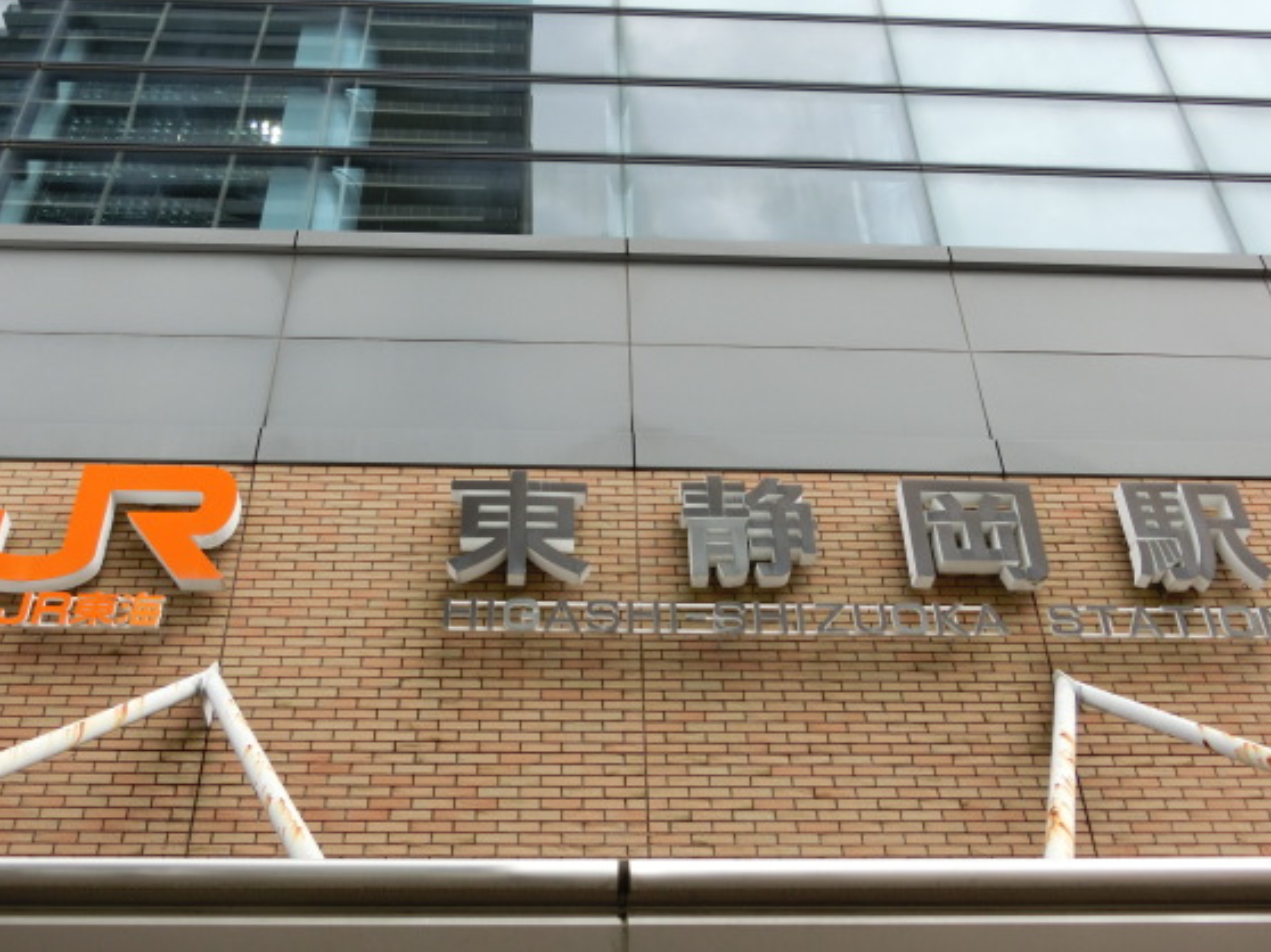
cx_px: 615
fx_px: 1431
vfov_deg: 36.8
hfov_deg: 47.9
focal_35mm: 39
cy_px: 499
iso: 125
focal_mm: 6
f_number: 3.9
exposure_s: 1/125
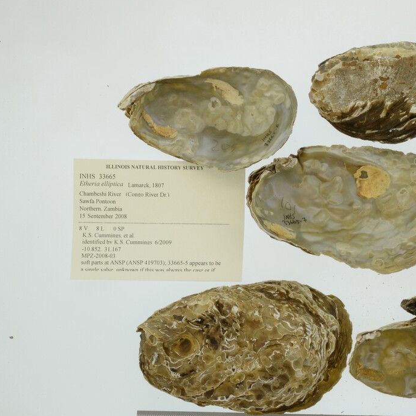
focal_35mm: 89
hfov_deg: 19.2
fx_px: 1210
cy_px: 229
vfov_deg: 19.5
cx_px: 356
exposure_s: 1/10
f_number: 32
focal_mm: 60
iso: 100
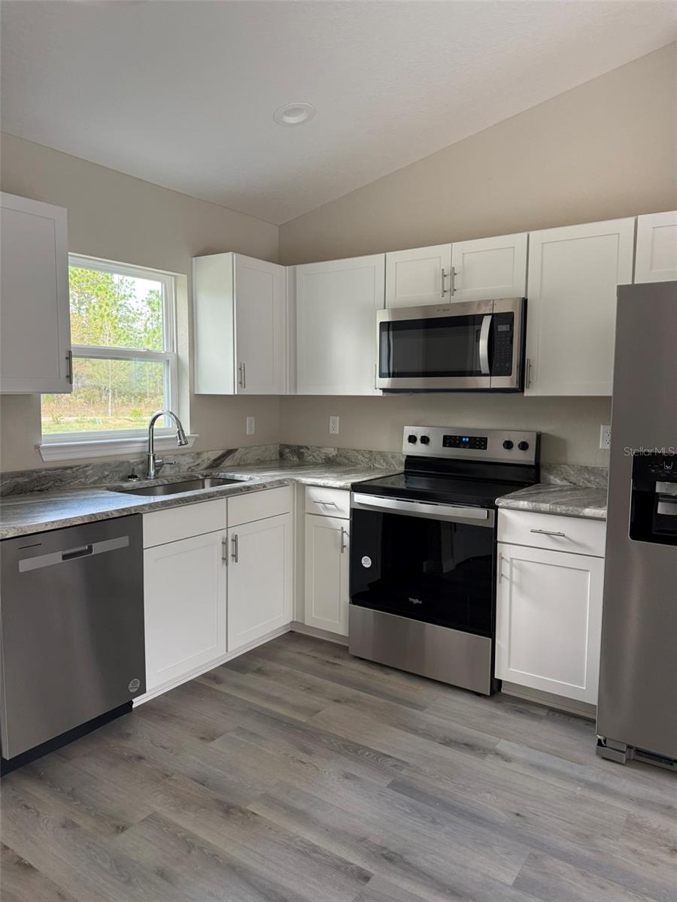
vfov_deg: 71.6
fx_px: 626
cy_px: 451
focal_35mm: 24
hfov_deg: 56.8
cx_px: 338
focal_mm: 6.76
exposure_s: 1/106
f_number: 1.78
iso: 200
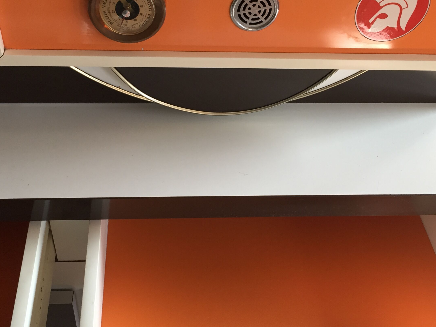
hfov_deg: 42.9
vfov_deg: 32.9
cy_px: 157
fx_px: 554
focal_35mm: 44
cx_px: 212
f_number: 2.2
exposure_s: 1/33
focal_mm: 4.15
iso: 32
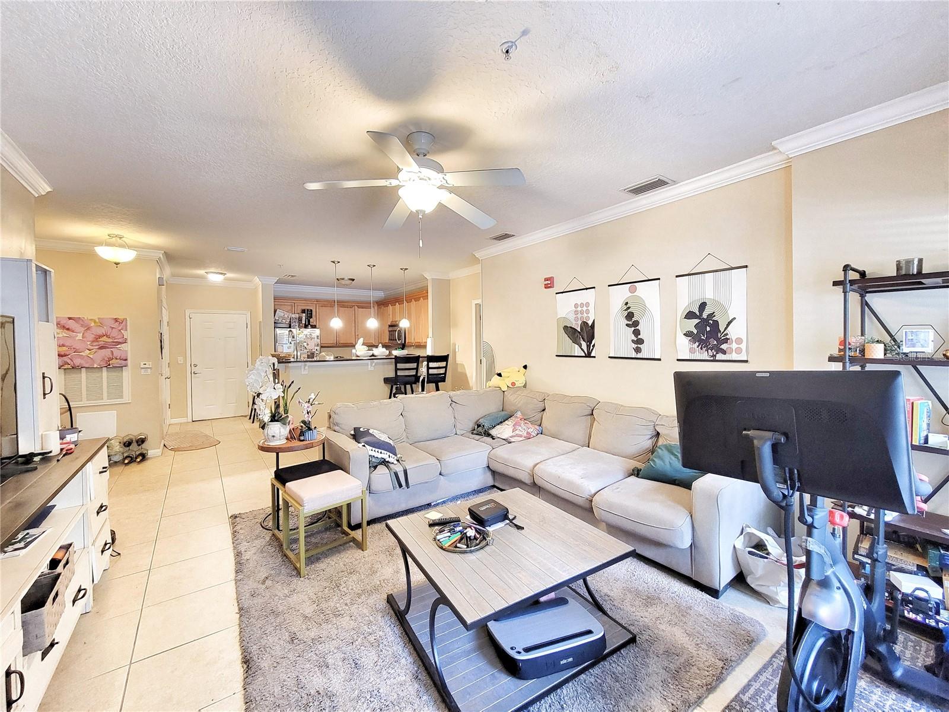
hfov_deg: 106.2
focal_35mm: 13
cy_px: 356
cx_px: 474
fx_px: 356
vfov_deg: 89.9
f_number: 2.2
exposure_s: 1/40
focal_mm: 2.2
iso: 320
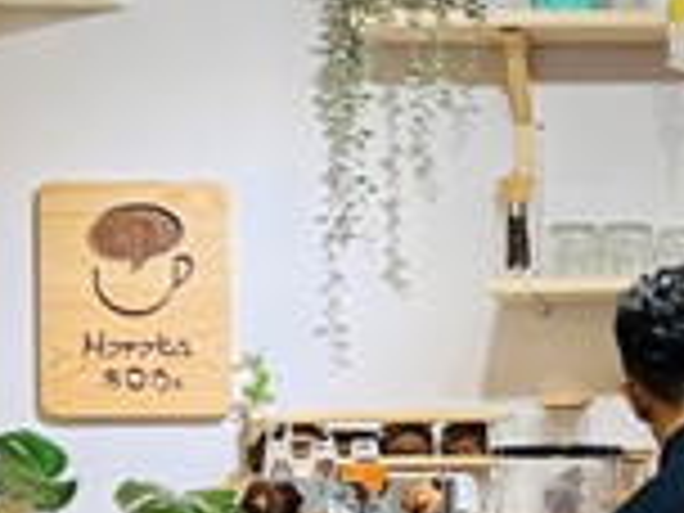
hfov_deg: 13.7
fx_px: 2707
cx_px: 976
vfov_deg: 10.7
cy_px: 508
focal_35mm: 137
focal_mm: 5.7
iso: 80
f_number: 1.5
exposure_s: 1/60
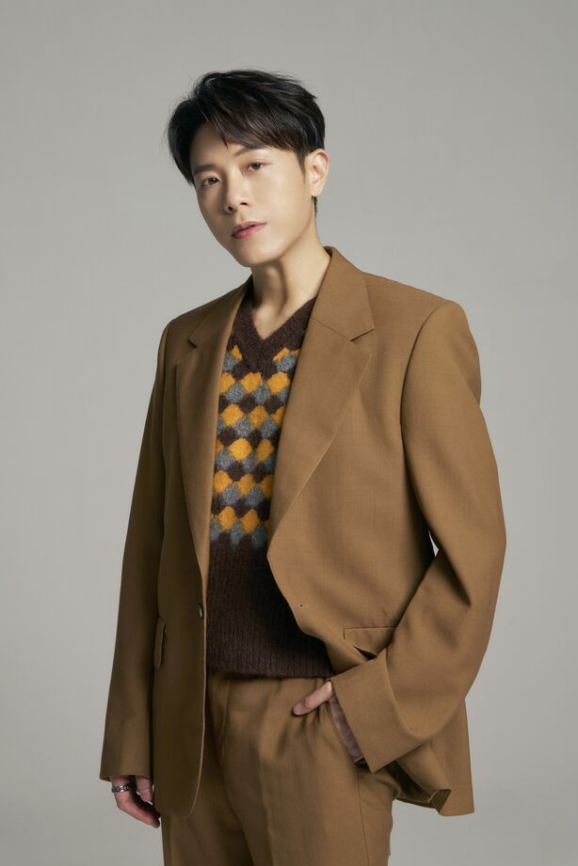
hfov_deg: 18.7
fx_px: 1758
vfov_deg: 27.7
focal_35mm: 73
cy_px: 421
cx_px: 286
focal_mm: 70
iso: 250
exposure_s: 1/160
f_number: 10
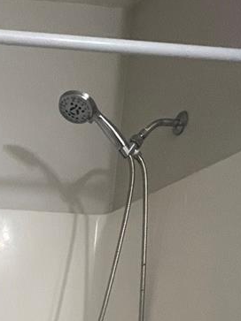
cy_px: 371
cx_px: -81
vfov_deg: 35.8
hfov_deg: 27.4
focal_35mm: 43
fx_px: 399
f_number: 1.8
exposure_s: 1/120
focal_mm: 1.57
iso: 160
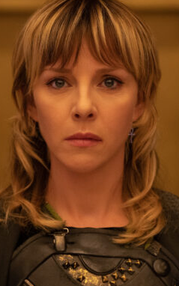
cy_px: 131
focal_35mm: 168
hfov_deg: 7.8
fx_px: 1310
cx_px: 68
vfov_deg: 12.5
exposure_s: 1/640
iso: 2500
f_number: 2.8
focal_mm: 70
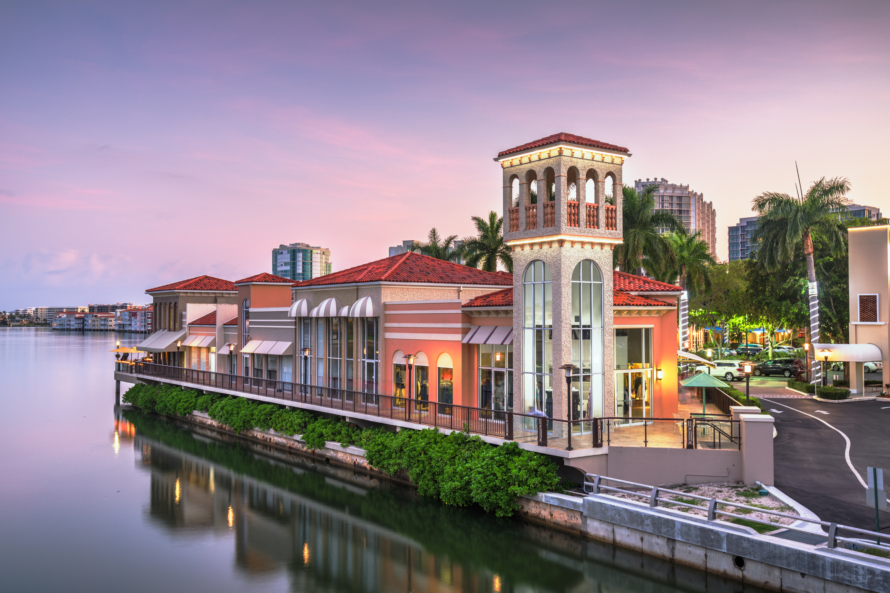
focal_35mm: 32
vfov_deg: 41.1
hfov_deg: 58.7
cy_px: 296
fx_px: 791
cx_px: 445
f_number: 8
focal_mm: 32
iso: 64
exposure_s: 25
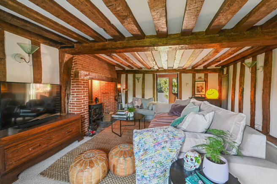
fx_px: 108
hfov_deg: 104.3
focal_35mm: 14
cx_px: 138
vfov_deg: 81.1
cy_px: 92
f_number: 7.1
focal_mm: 14
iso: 400
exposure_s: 2.5
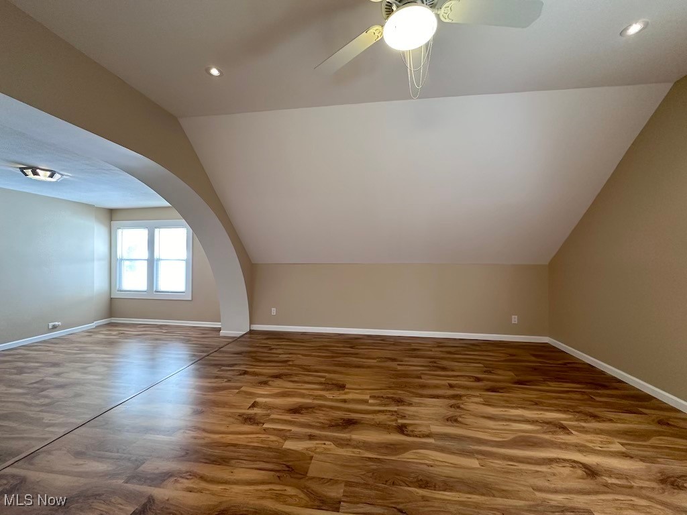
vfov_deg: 85.7
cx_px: 344
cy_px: 258
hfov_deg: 102.1
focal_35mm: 14
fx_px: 278
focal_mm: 2.22
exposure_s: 1/120
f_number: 2.2
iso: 250
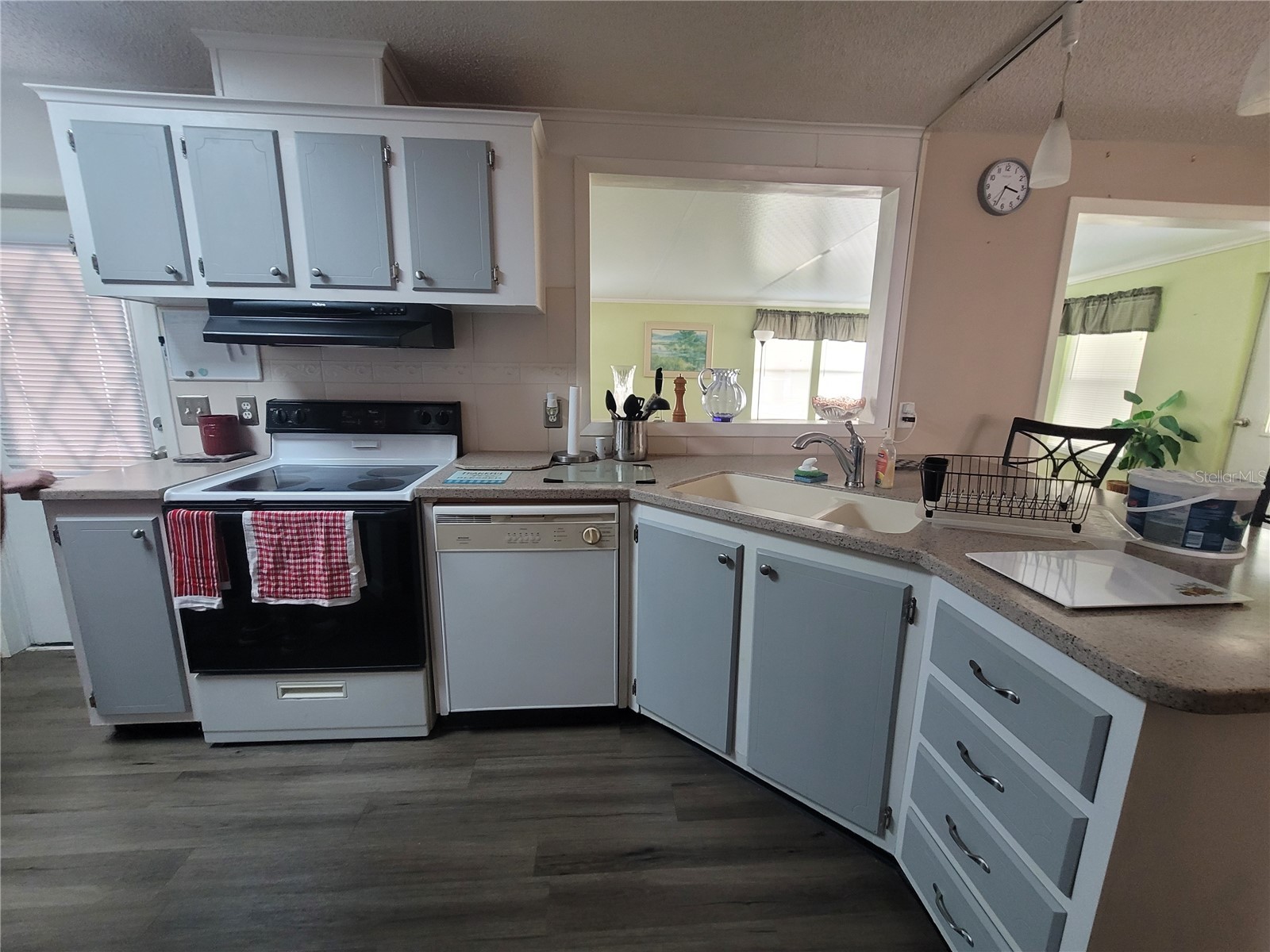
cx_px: 635
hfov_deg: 106.2
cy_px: 476
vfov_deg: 89.9
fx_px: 477
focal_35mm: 13
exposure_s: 1/30
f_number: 2.2
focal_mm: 2.2
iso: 320
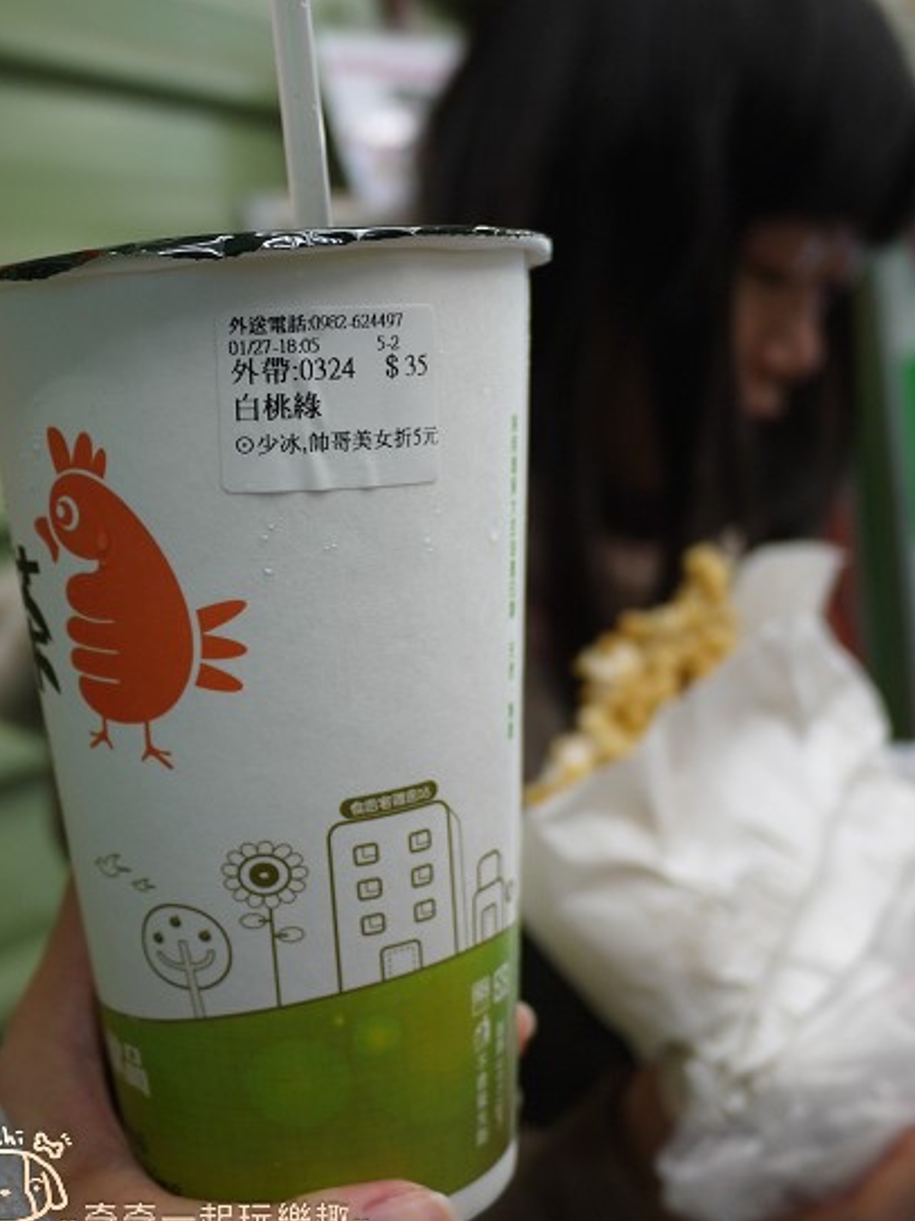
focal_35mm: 33
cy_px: 569
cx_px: 447
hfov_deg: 42.9
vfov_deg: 55.3
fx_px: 1164
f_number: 2.5
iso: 100
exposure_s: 1/80
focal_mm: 14
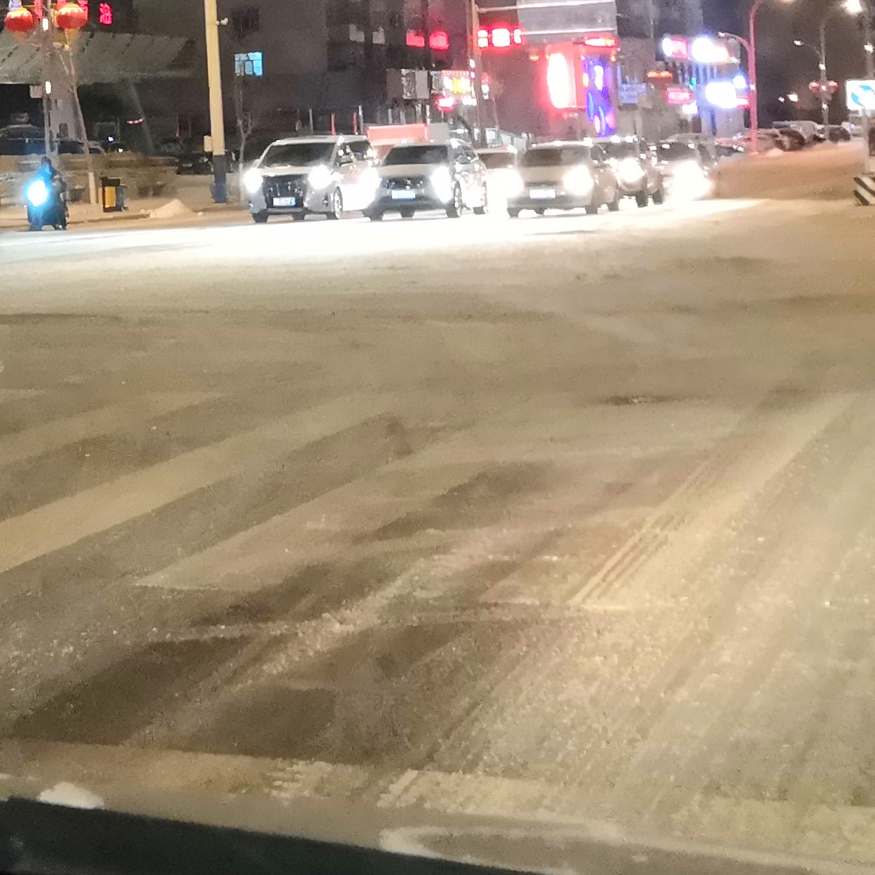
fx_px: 2517
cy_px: -13
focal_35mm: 88
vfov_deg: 19.1
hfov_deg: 18.0
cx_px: -358
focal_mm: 3.95
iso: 800
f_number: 1.8
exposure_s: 1/16.7
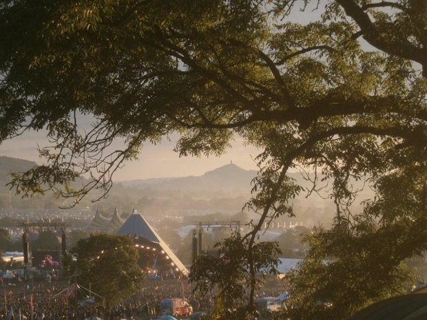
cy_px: 160
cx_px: 214
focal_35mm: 130
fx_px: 1604
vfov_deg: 11.4
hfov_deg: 15.2
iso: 125
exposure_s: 1/125
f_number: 6.5
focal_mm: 23.5
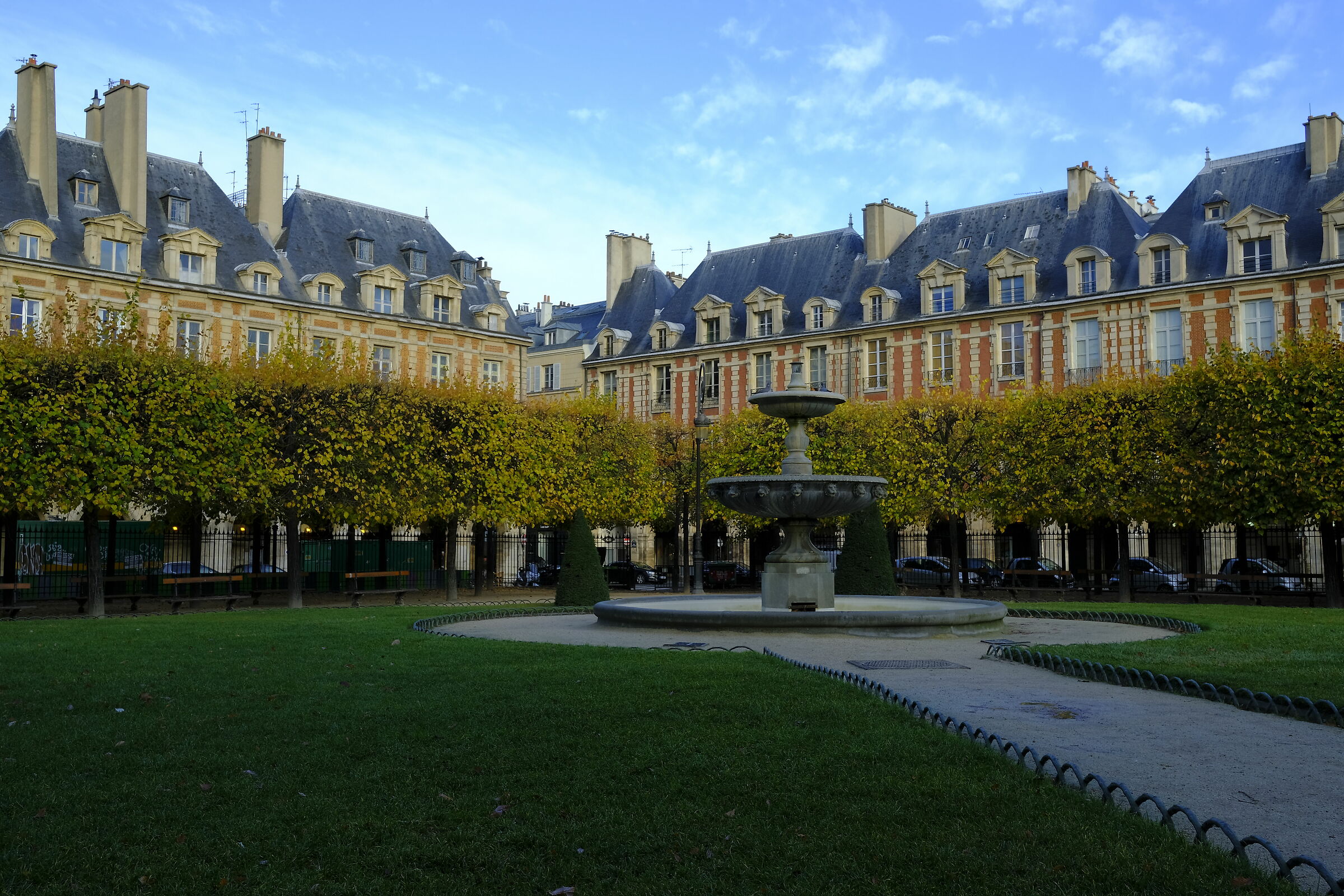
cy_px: 448
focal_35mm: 35
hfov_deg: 54.4
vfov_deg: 37.9
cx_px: 672
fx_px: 1307
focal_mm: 23
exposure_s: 1/52
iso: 200
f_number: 11
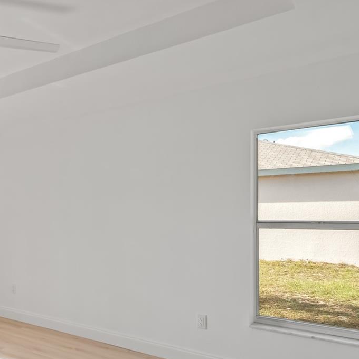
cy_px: 211
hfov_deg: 50.5
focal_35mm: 30
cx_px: 67
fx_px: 352
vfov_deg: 53.7
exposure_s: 1/30
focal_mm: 10
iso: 250
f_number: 9
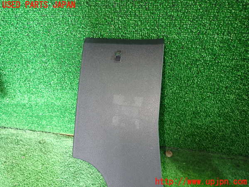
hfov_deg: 69.4
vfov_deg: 54.9
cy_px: 94
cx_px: 124
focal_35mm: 25
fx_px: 180
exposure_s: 1/30
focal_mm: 4.5
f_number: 2
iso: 500
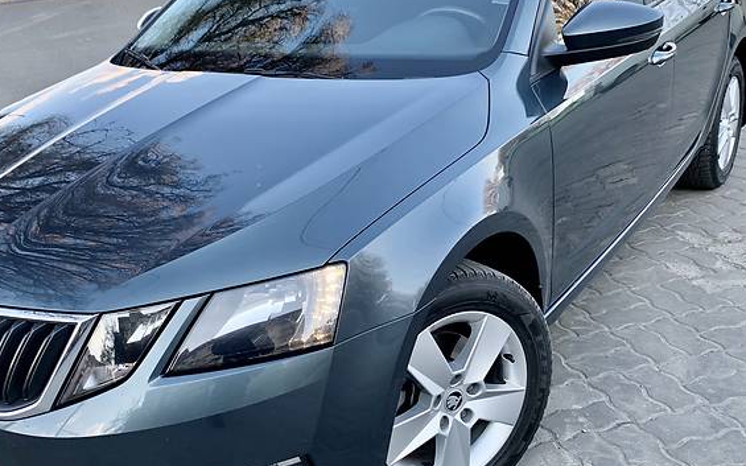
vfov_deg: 32.8
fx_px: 793
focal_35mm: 39
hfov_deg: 50.0
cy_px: 243
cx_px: 287
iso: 25
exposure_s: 1/165
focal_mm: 4.2
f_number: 1.8
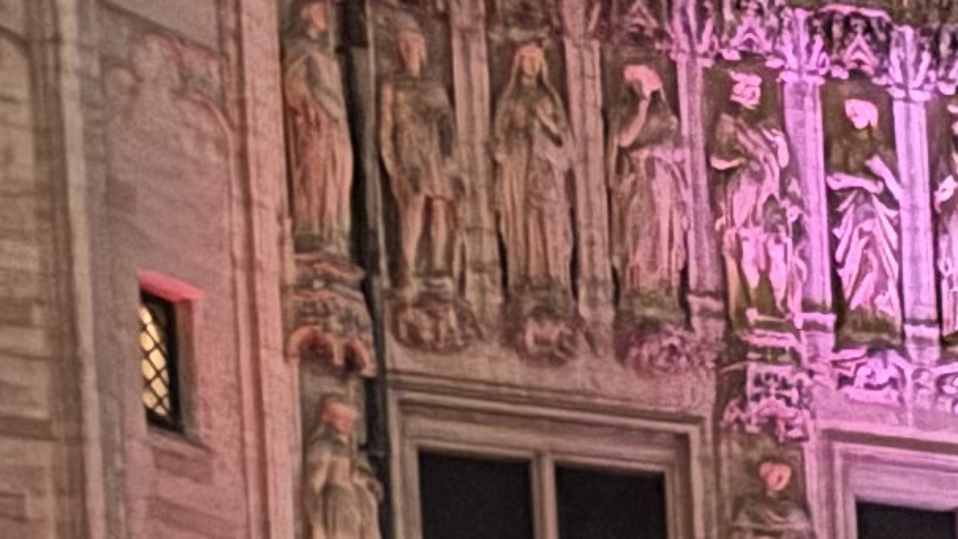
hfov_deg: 9.9
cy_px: 2044
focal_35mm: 174
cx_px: 2691
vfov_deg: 6.0
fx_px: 4420
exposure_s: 1/14
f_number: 1.78
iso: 1600
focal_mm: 6.76
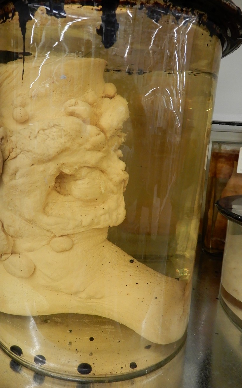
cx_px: 99
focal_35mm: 27
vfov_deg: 68.4
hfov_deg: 45.8
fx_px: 285
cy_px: 187
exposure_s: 1/30
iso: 400
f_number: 3.4
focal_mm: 4.3
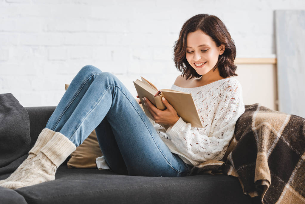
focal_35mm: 110
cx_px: 152
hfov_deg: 18.6
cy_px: 102
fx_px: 932
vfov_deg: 12.5
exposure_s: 1/200
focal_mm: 110
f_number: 3.5
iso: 320
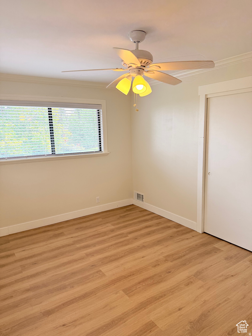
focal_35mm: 24
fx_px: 233
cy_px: 168
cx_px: 126
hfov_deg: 56.8
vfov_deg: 71.6
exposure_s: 1/187
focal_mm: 6.76
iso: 125
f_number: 1.78
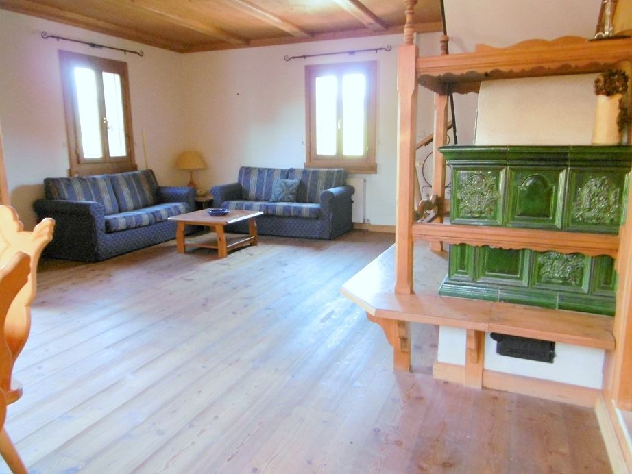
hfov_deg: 71.6
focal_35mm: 24
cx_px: 316
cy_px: 237
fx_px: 438
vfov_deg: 56.8
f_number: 3.1
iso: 400
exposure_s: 1/13
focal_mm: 4.3
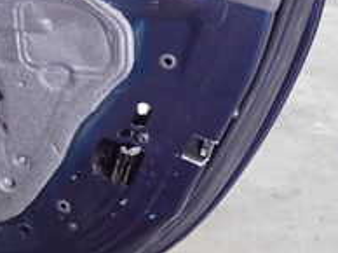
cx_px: -71
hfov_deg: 19.8
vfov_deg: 15.7
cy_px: 47
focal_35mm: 93
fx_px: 907
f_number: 2.3
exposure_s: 1/30
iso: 500
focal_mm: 5.4
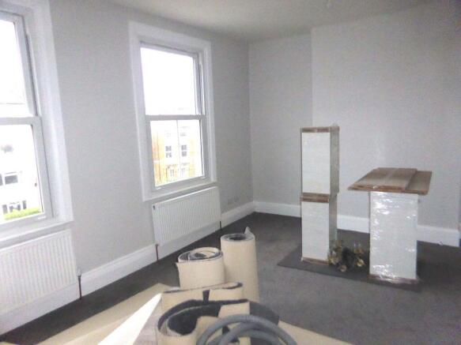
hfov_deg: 69.4
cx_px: 230
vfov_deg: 54.9
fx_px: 333
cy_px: 172
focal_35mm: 25
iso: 800
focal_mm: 4.3
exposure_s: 1/60
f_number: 3.3
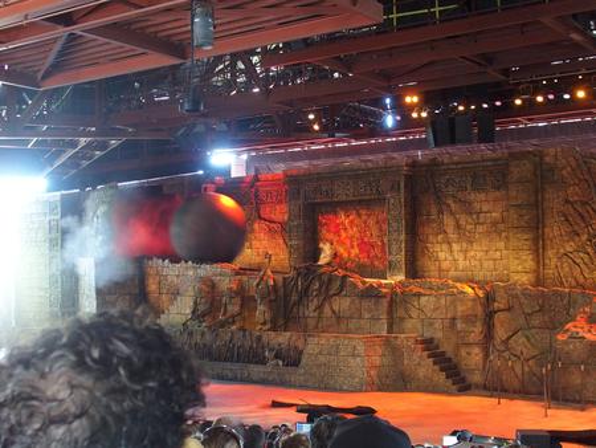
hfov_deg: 41.2
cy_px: 224
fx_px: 792
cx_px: 298
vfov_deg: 31.5
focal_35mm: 46
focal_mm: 9.8
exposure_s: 1/15
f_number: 2.8
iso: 800
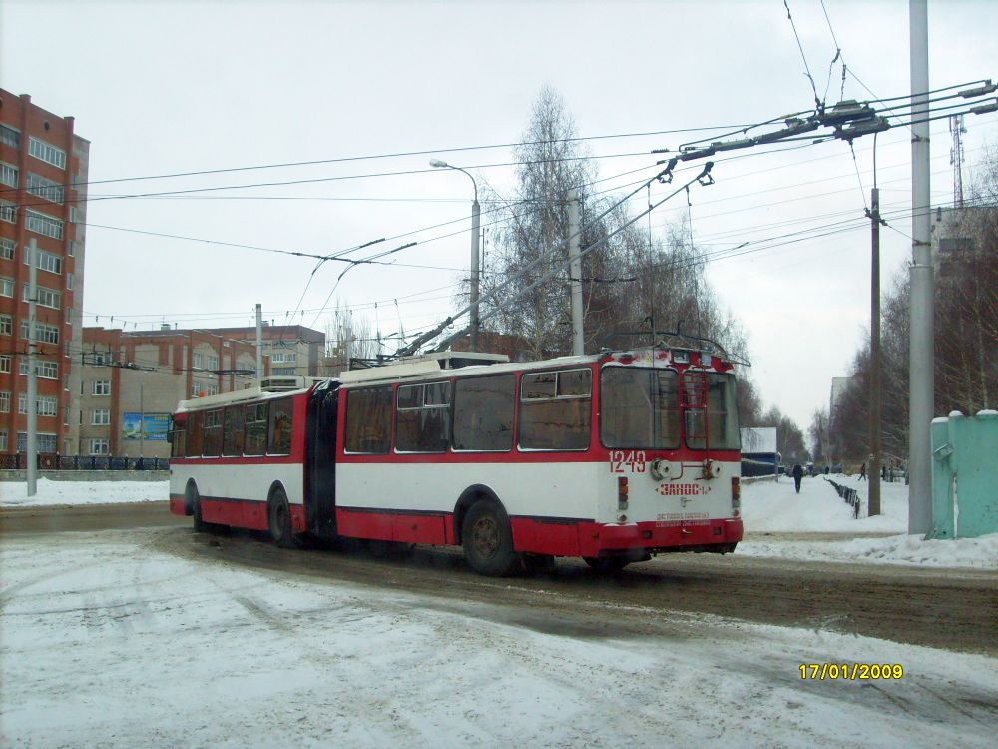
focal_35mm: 43
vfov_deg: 33.6
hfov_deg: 43.9
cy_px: 374
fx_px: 1240
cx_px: 499
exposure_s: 1/350
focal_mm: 7.2
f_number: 3
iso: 80
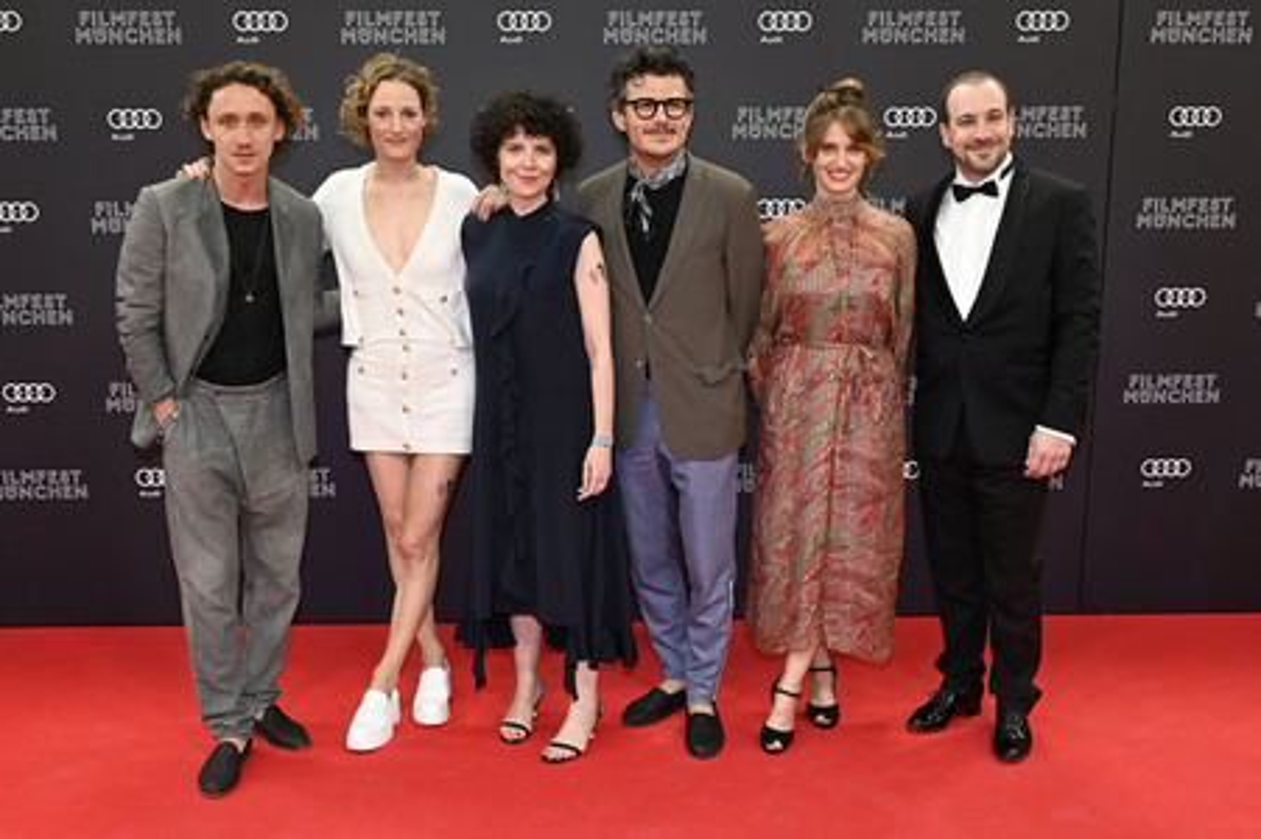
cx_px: 630
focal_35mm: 38
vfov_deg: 35.0
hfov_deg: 50.7
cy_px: 420
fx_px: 1330
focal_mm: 38
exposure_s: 1/125
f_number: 6.3
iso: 640
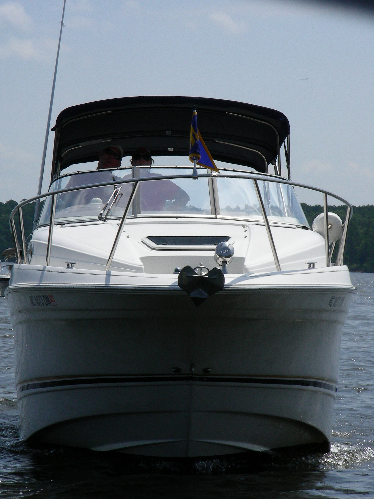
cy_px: 250
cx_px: 187
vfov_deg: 11.5
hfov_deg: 8.6
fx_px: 2478
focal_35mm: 172
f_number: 6.8
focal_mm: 28.7
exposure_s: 1/550
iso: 50
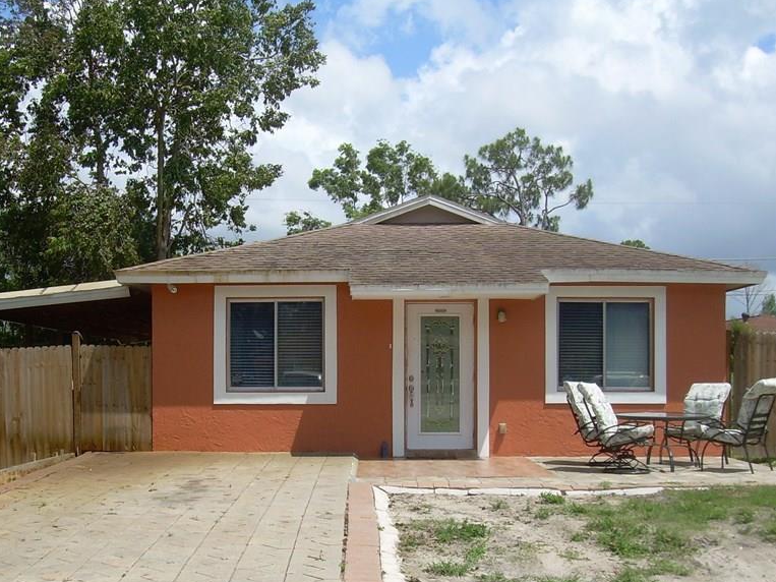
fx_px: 1143
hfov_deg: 37.4
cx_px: 319
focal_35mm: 51
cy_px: 368
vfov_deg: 28.4
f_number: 4.6
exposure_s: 1/546
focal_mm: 6.3
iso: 50
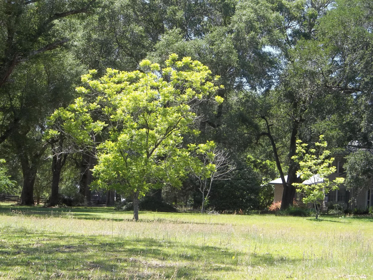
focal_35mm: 86
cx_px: 186
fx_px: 927
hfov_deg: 22.8
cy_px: 140
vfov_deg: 17.2
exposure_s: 1/160
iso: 64
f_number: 4.5
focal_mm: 15.4
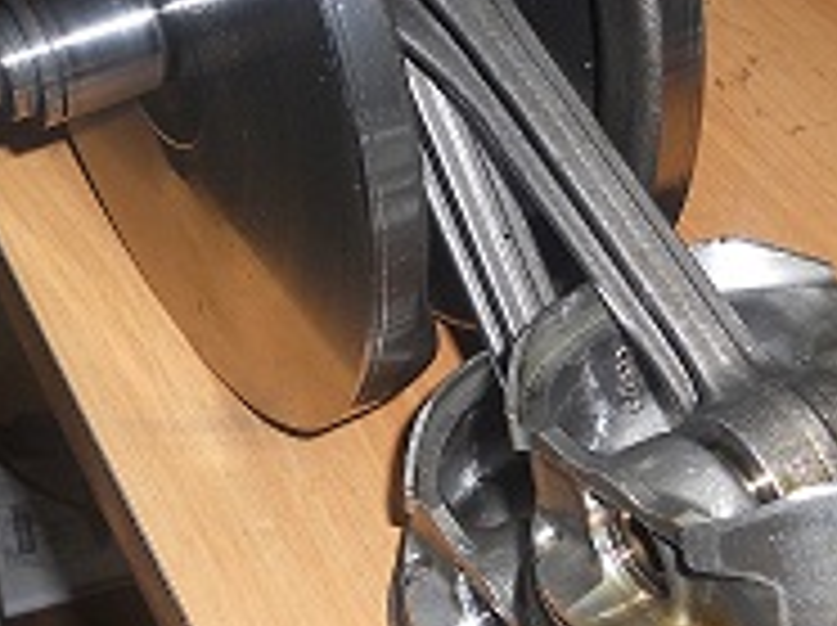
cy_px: 311
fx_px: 1666
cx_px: 450
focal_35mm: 69
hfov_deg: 28.2
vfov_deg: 21.3
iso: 80
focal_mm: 5.8
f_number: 3.5
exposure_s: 1/25
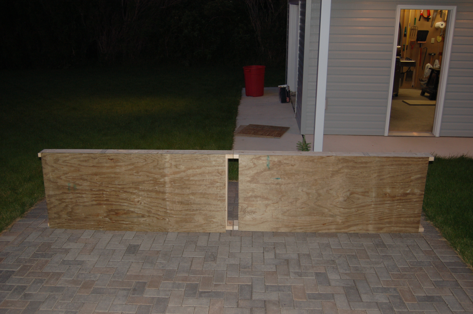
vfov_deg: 38.3
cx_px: 236
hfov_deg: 55.1
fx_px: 453
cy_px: 157
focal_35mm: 34
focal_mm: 23
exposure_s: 1/60
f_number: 3.8
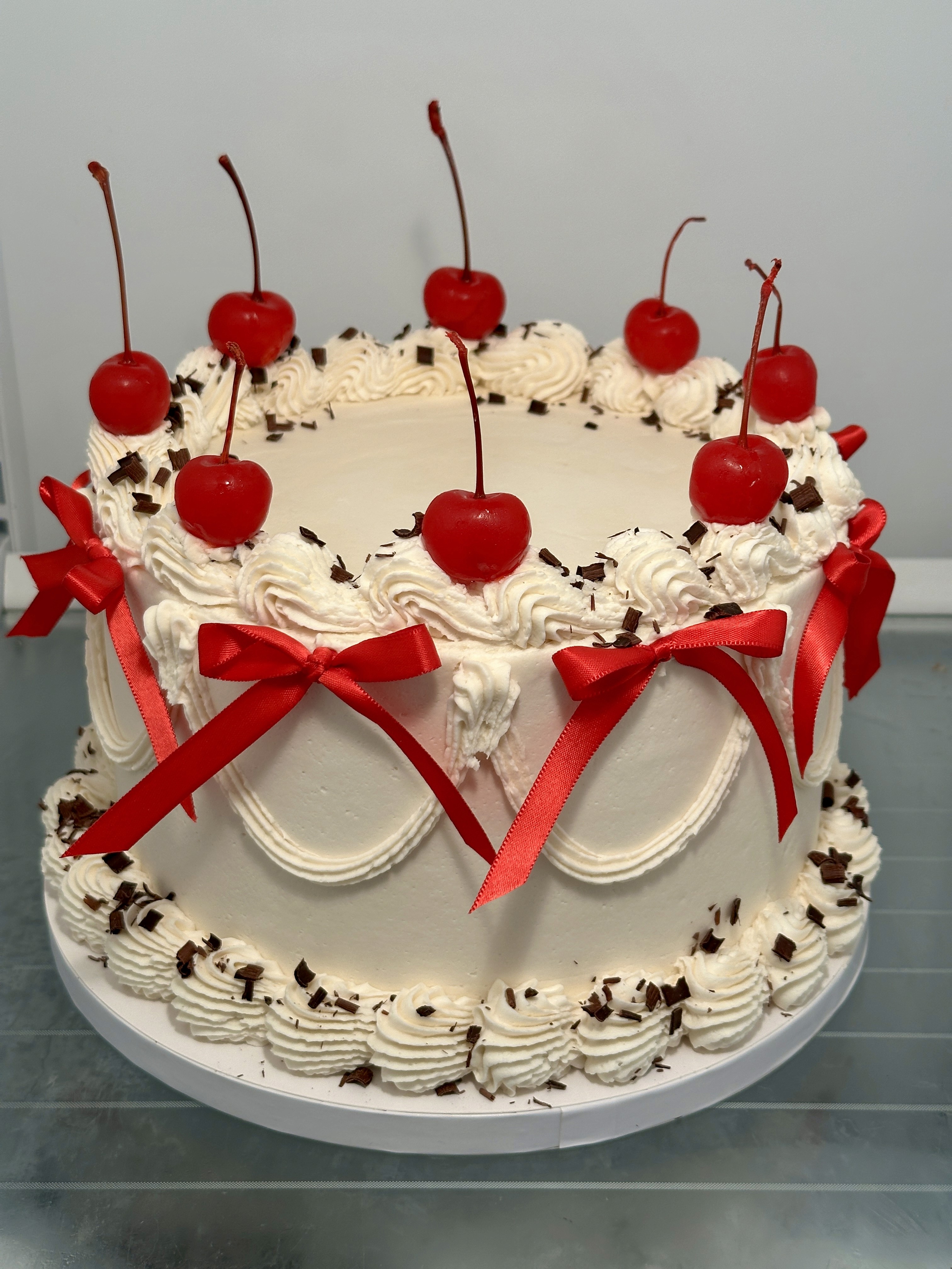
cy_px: 634
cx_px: 476
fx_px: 1760
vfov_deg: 39.7
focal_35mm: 48
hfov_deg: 30.3
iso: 50
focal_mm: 6.86
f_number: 1.78
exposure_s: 1/120
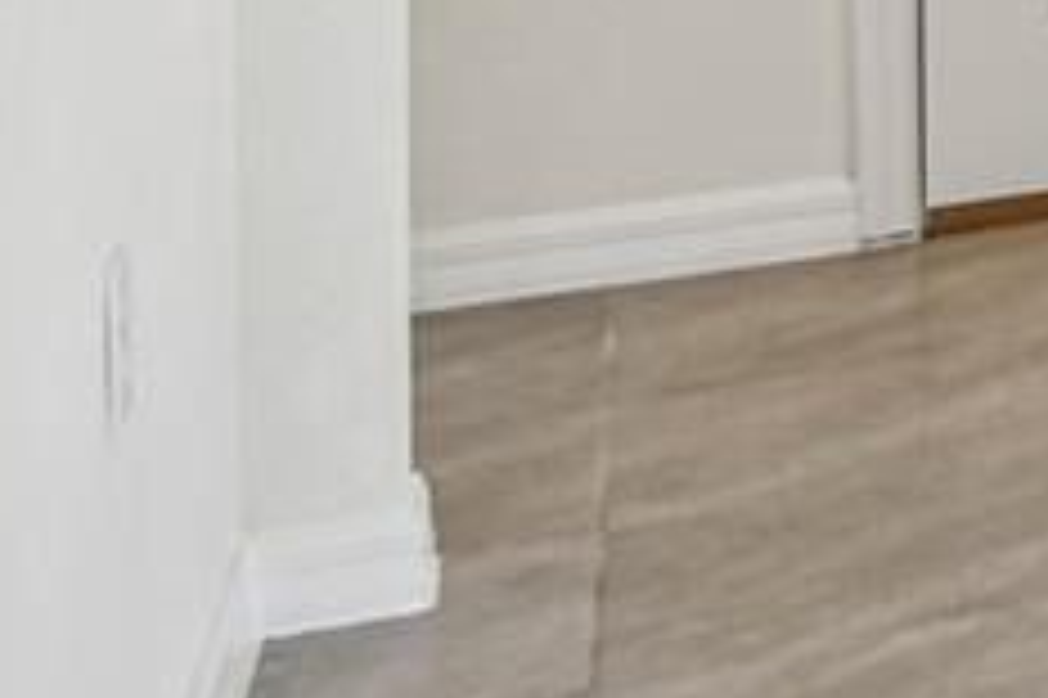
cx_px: 3324
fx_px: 2996
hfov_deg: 10.7
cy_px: -743
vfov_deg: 11.7
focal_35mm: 103
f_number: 7.1
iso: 100
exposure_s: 1/40
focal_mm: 10
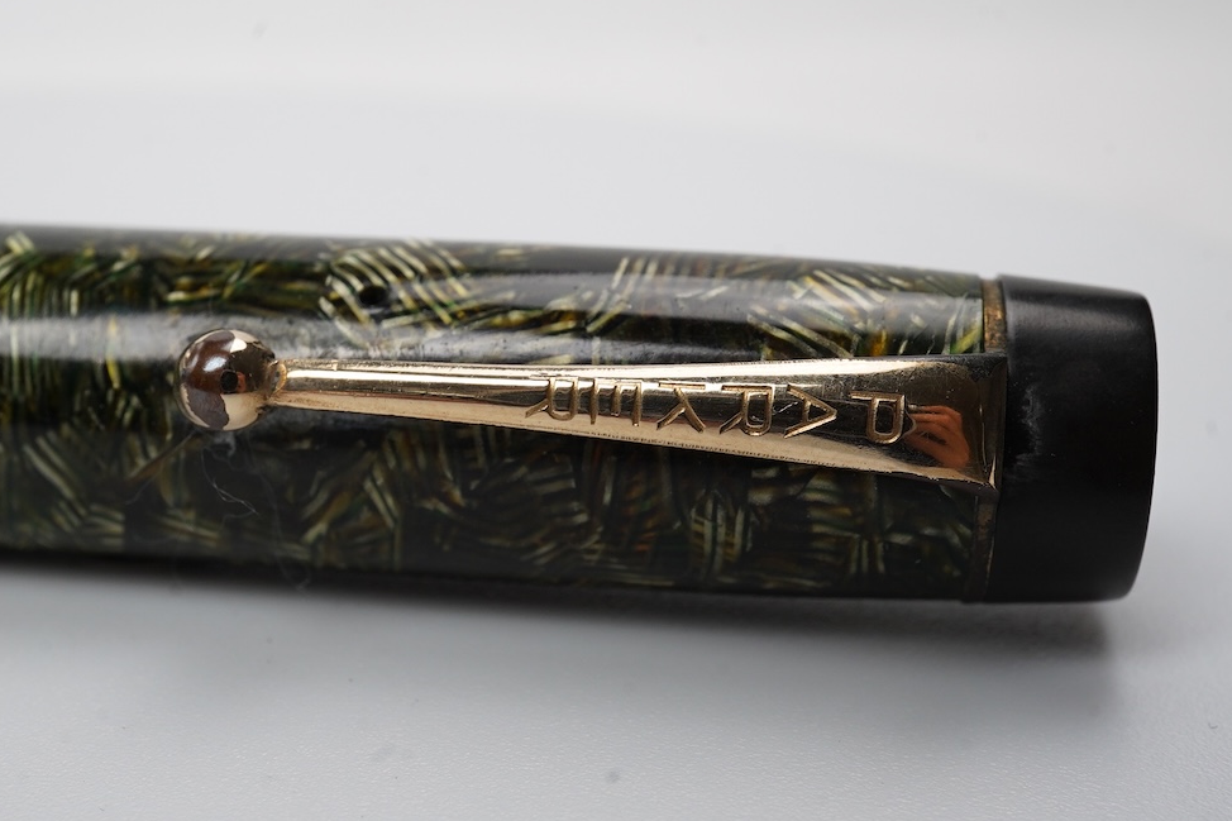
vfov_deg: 26.0
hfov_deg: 38.2
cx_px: 564
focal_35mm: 52
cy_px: 420
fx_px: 1779
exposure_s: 1/100
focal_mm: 30
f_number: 22
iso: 400
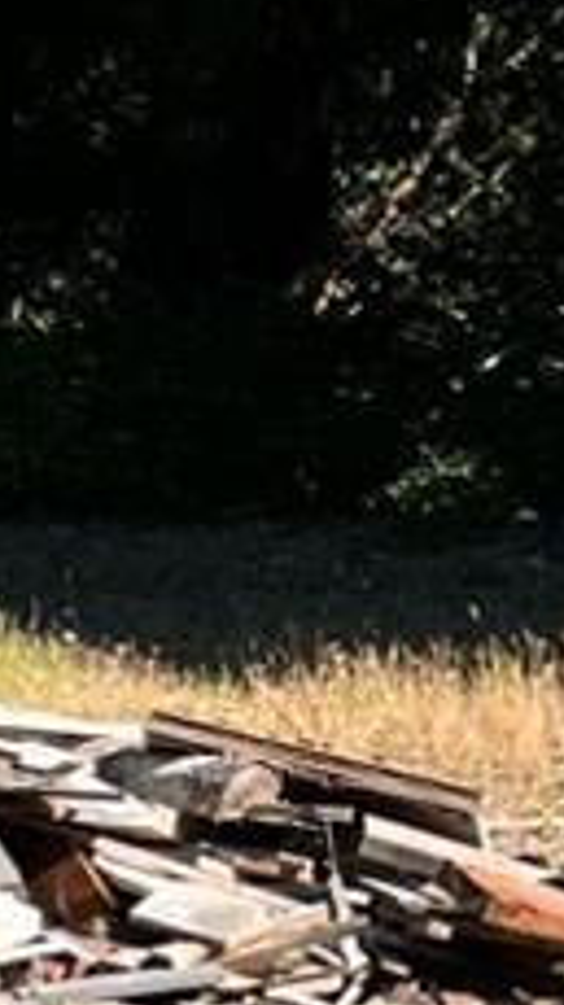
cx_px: -1760
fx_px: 4929
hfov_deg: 5.6
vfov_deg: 11.5
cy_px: 1145
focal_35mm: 185
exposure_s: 1/2024
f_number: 1.6
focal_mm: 5.1
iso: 50
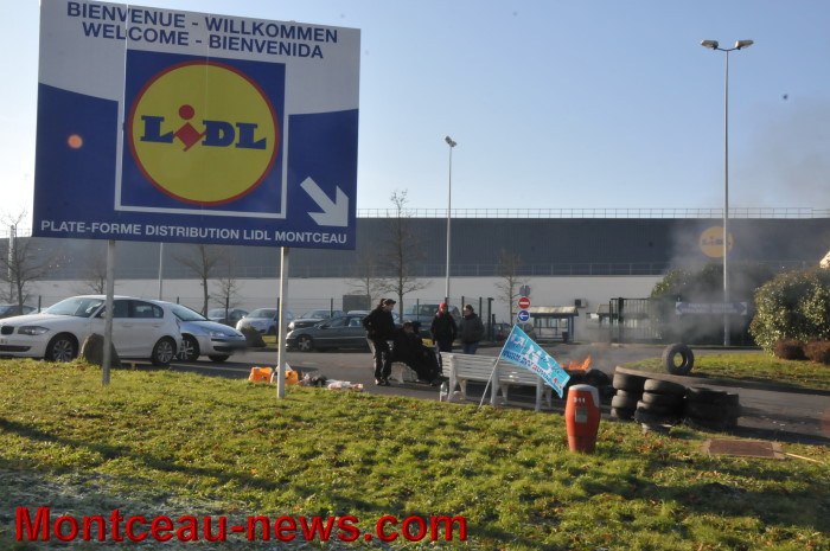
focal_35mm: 39
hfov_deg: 49.6
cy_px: 276
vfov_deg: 34.1
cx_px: 415
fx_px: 898
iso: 1000
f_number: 25
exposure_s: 1/250
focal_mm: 26
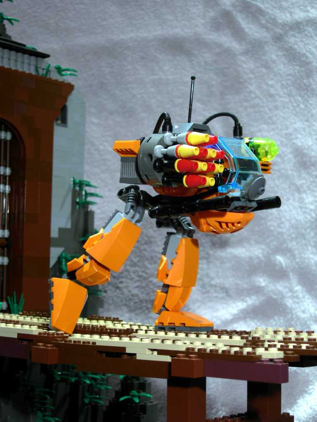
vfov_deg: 27.0
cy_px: 211
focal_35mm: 72
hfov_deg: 20.4
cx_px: 158
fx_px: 879
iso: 50
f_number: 3.7
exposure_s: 1/5.3
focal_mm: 14.9
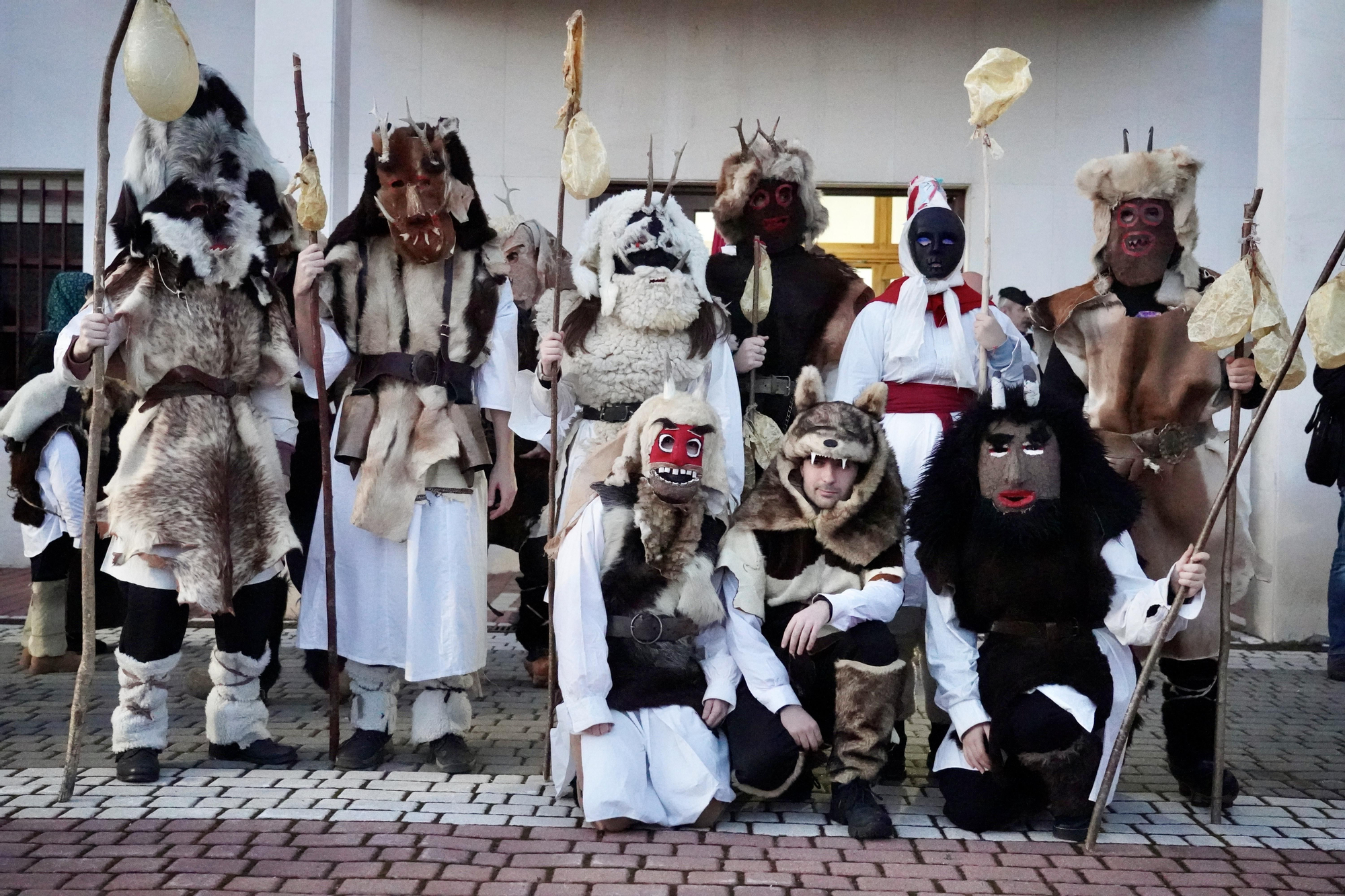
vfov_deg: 31.9
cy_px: 448
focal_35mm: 42
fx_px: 1569
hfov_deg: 46.4
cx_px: 672
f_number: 4
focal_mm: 42
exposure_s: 1/320
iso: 40000
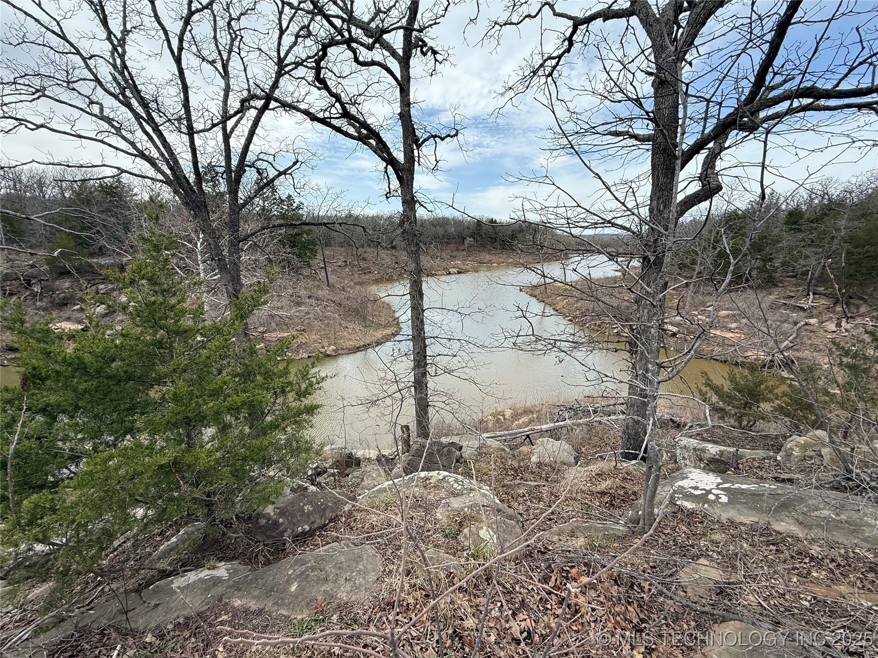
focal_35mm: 14
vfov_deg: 85.7
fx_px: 355
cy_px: 329
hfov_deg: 102.1
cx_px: 439
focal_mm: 2.22
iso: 50
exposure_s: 1/928
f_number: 2.2
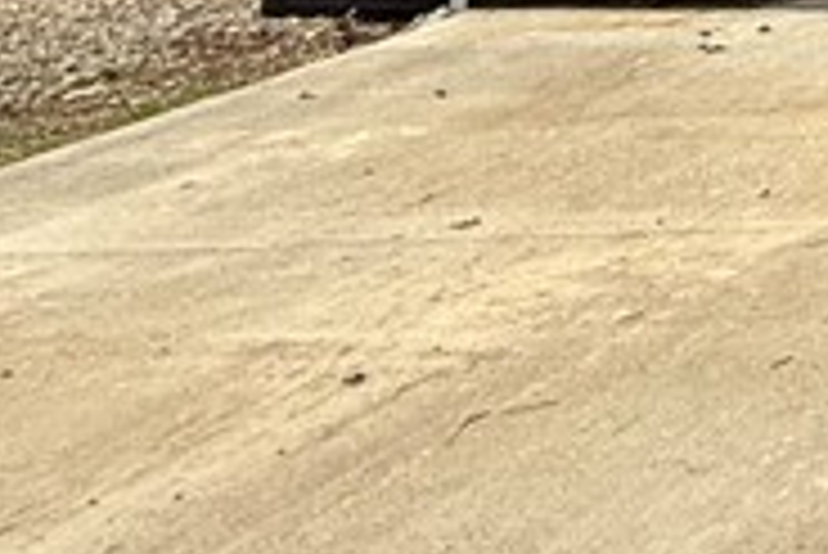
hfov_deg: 14.8
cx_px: 2012
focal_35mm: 81
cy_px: -572
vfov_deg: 14.1
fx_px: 1864
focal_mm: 2.22
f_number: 2.2
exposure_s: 1/1167
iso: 50
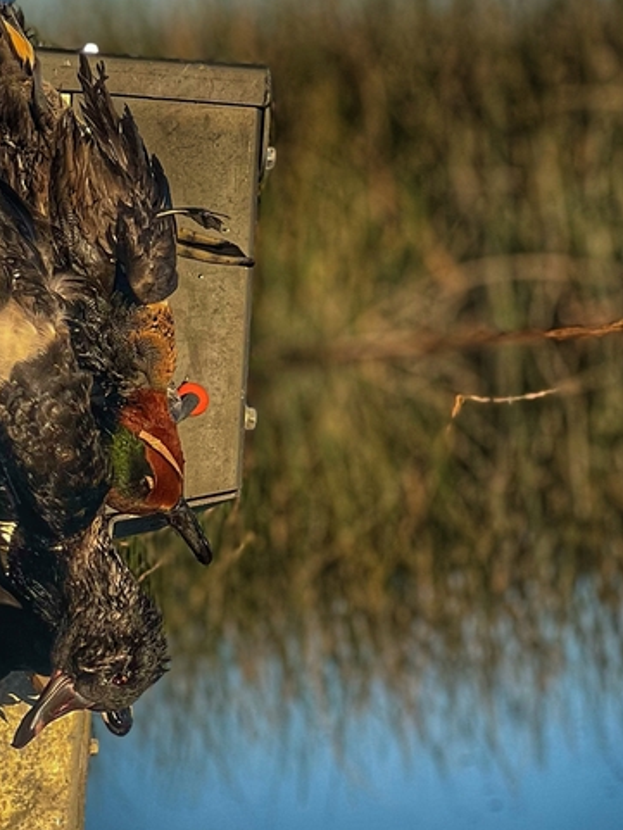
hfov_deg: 7.7
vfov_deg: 10.3
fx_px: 4605
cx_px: -123
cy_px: 376
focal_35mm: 192
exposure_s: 1/1014
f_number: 2.8
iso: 32
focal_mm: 9
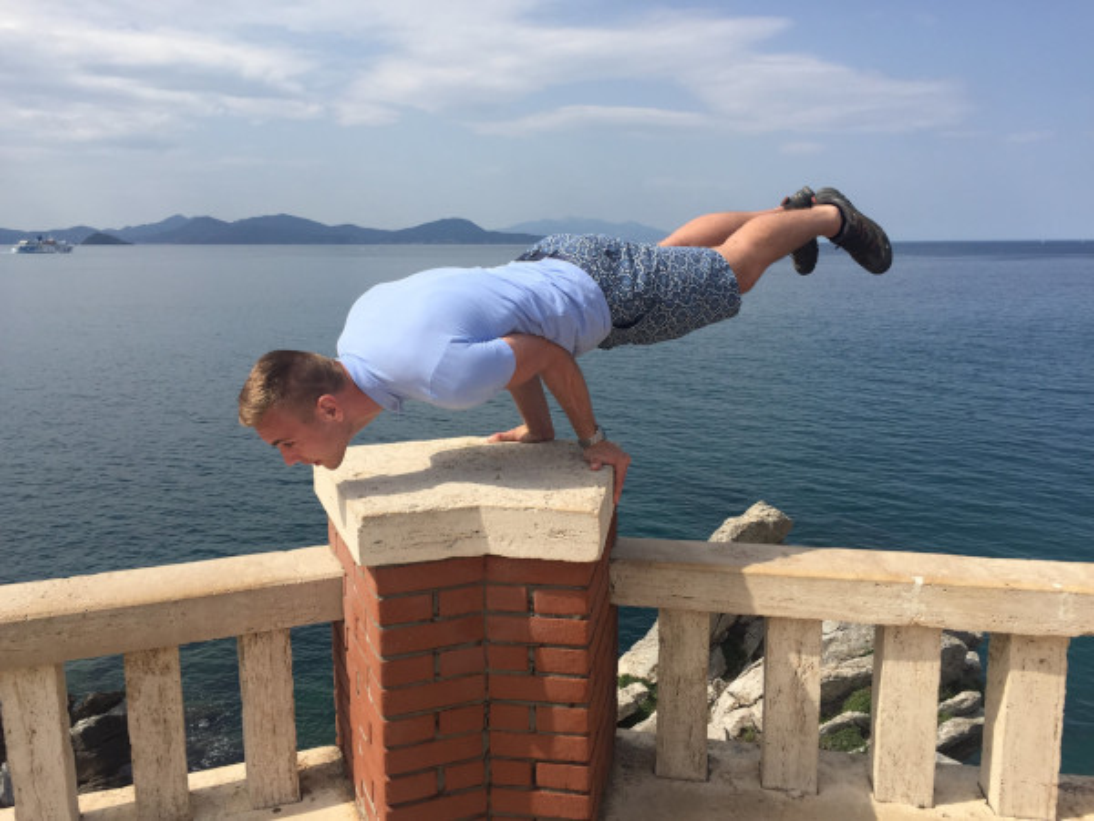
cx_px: 547
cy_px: 410
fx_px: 917
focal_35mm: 29
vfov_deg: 48.2
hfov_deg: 61.7
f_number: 2.2
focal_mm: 4.15
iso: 32
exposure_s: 1/2825
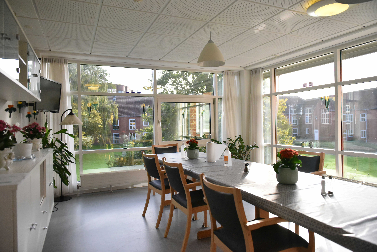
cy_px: 126
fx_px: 251
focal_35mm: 24
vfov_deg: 53.2
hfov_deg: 73.7
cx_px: 188
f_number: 3.5
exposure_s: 1/4000
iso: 10000
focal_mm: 24
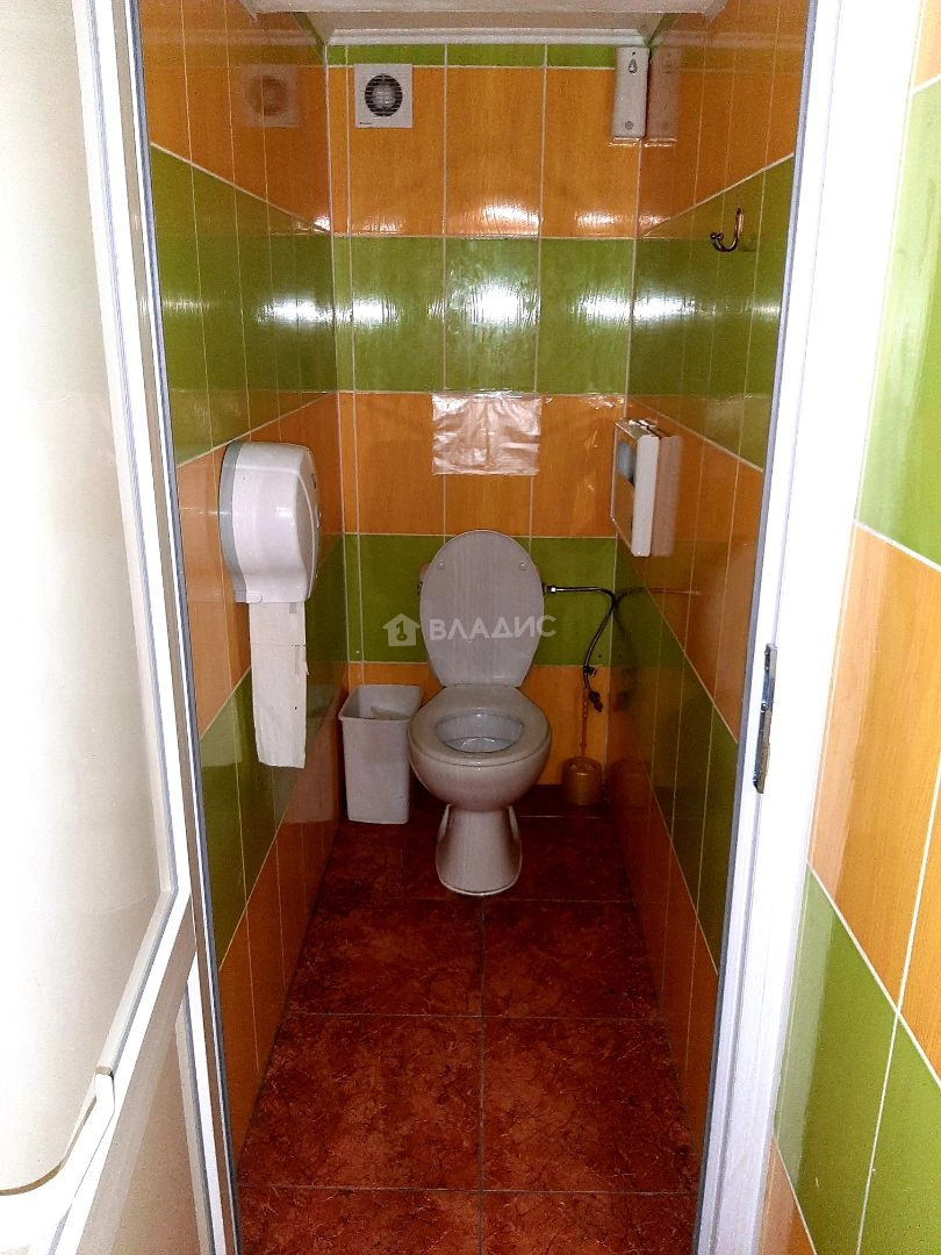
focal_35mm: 26
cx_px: 470
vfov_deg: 67.3
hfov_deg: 53.1
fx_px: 942
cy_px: 628
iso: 800
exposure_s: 1/20
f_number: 1.7
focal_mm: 3.93
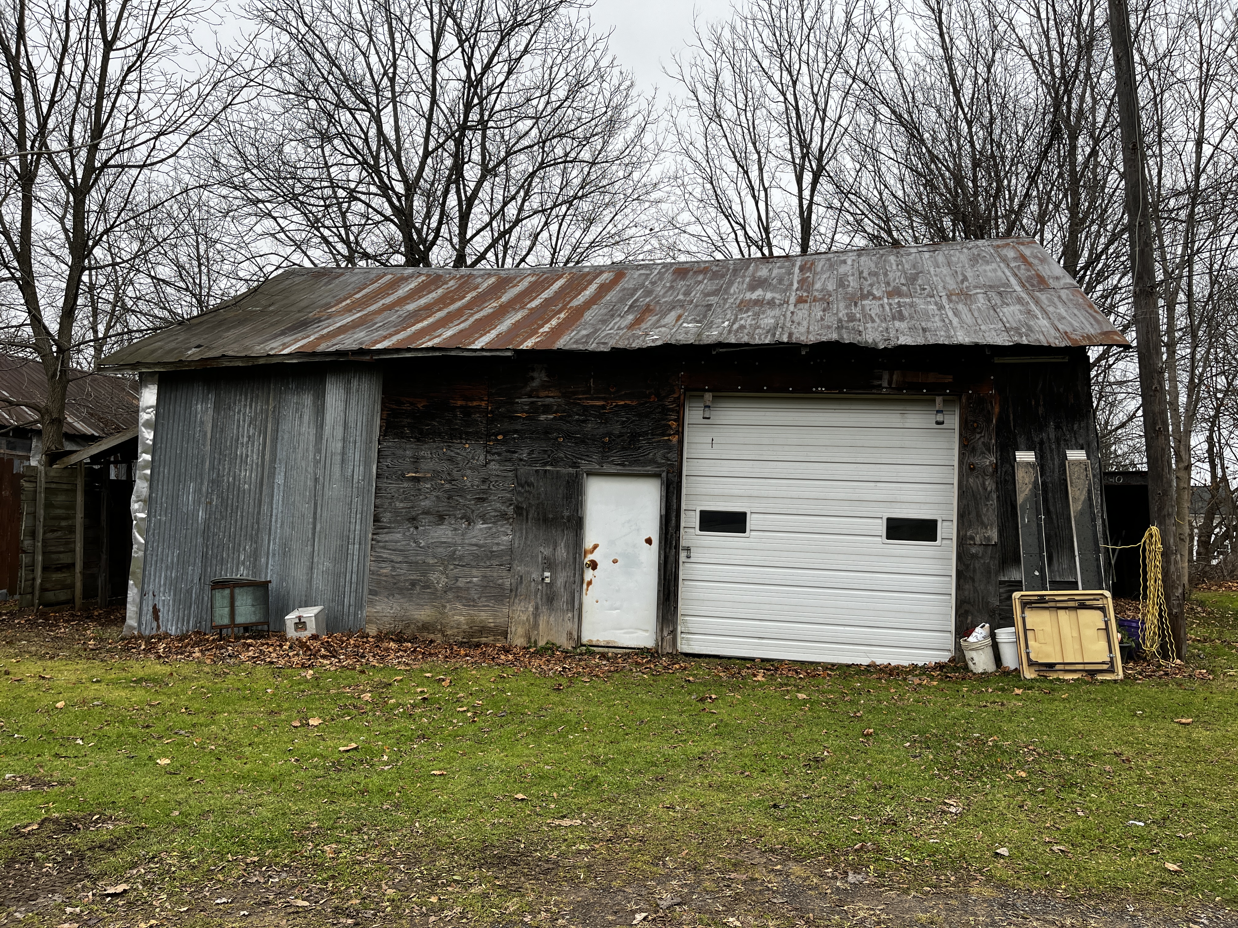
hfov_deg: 67.3
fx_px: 930
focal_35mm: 26
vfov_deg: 53.1
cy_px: 464
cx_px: 619
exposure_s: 1/369
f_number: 1.6
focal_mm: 5.1
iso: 50
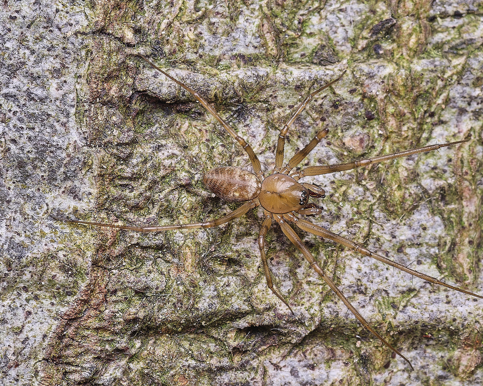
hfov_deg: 7.6
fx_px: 3631
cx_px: 285
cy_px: 193
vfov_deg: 6.1
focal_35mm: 254
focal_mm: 147
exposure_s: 1/200
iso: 640
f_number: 57
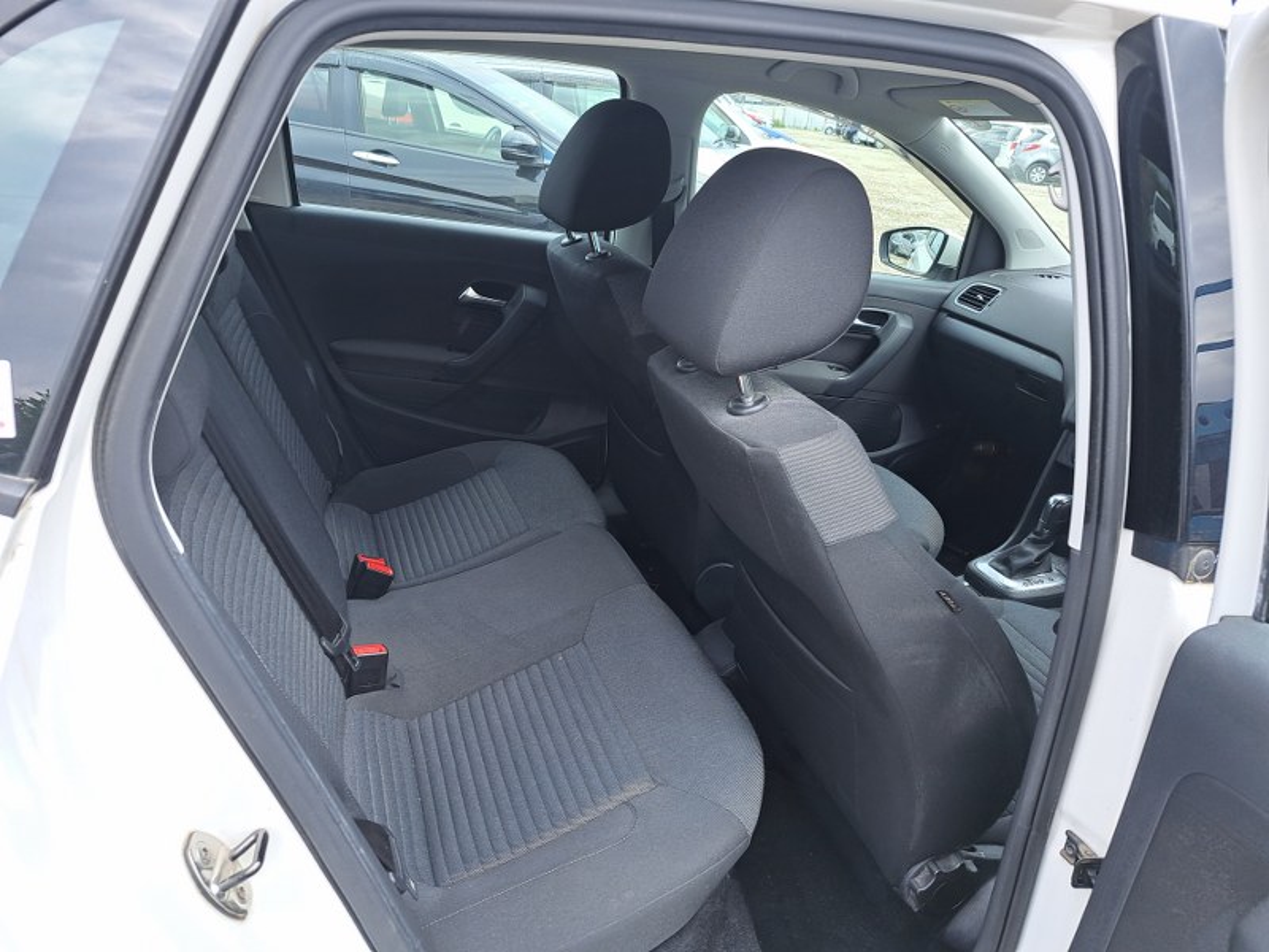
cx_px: 634
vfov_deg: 56.8
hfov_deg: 71.6
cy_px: 476
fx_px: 880
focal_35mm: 24
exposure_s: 1/234
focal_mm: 5.23
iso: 50
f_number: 1.8
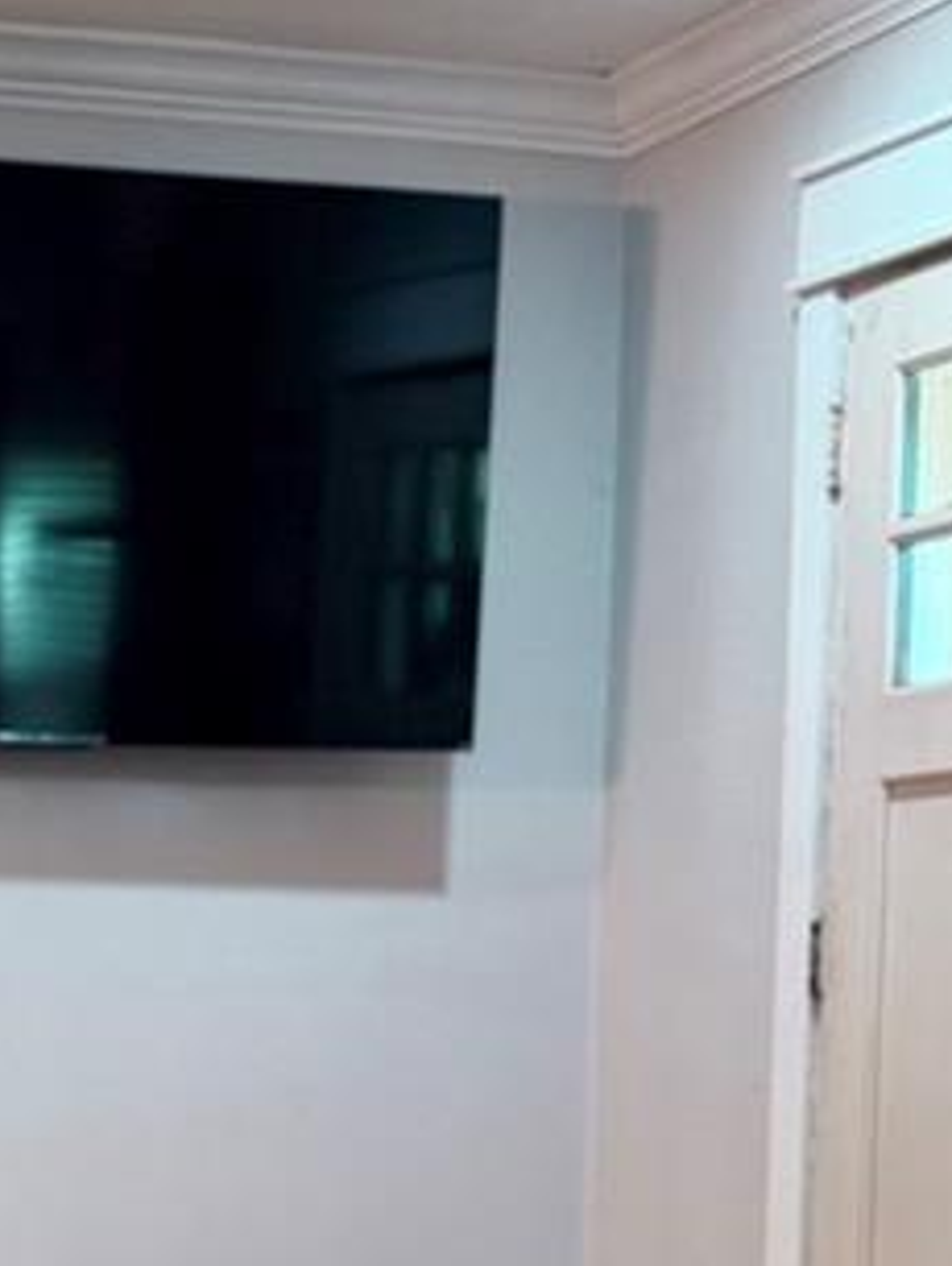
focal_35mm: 94
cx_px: -4
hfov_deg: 15.5
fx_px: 3442
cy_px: 1535
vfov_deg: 19.6
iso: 320
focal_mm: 6.76
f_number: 1.78
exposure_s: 1/120
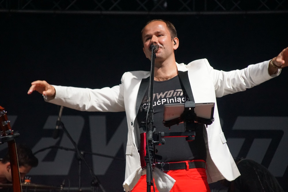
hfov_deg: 10.2
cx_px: 144
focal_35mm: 202
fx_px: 1620
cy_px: 96
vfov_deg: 6.8
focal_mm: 135
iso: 3200
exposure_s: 1/250
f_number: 5.6
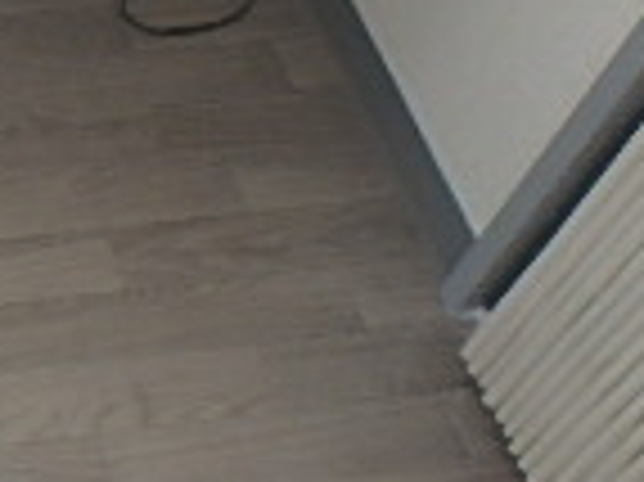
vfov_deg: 15.2
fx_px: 1747
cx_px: -392
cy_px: -86
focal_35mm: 94
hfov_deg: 18.0
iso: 250
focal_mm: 3.7
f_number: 3.5
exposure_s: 1/30
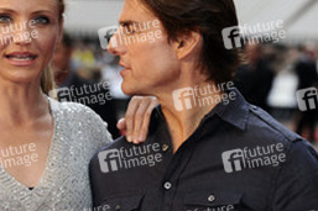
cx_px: 97
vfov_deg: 5.7
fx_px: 2136
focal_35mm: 242
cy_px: 127
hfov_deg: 8.5
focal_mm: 92
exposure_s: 1/200
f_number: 5
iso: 320
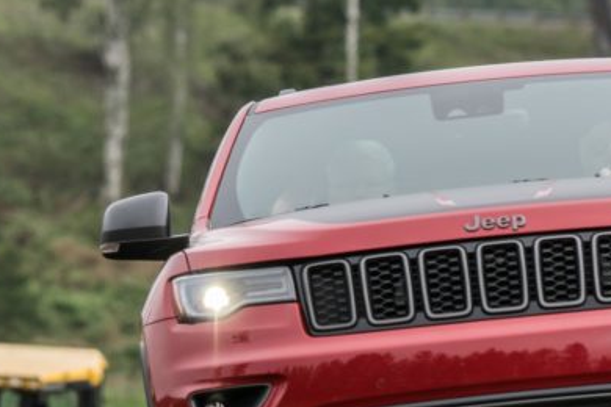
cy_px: 388
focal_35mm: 443
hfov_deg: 4.6
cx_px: 531
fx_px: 7518
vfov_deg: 3.1
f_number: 4
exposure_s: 1/1000
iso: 200
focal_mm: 150
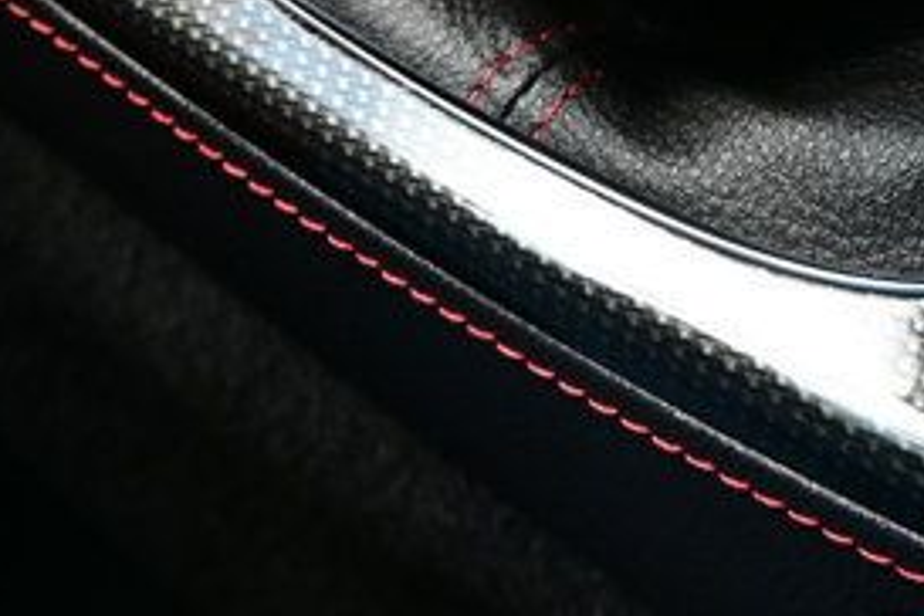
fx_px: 2310
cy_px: -396
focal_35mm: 90
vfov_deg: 13.9
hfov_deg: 20.9
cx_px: 1147
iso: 160
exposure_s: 1/25
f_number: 3.5
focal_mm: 16
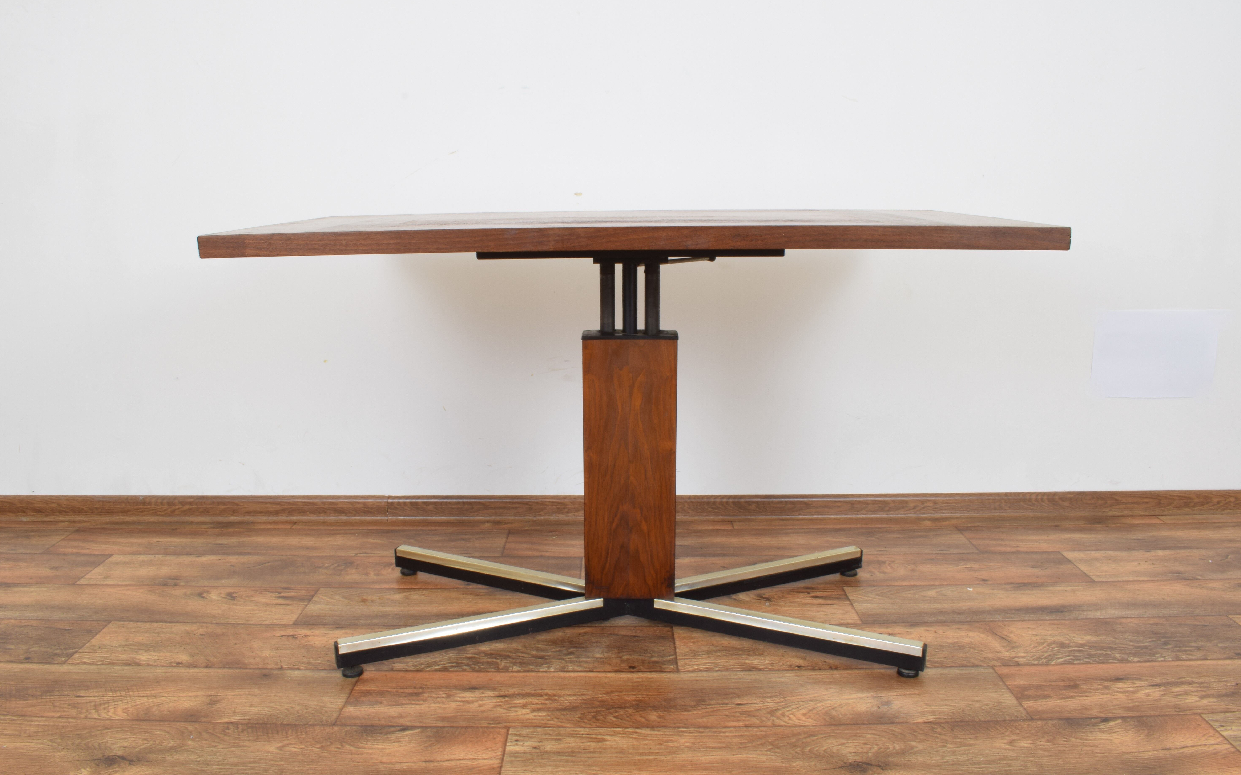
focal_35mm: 28
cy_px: 408
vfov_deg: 44.5
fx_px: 947
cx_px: 612
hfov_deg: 66.5
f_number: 22
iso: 100
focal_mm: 18
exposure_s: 4
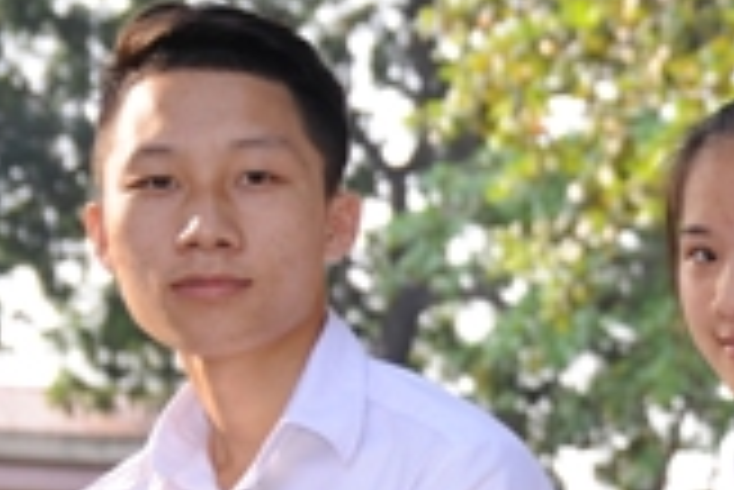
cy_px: 333
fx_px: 5408
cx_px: 993
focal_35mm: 265
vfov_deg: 5.2
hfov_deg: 7.7
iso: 250
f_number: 5.6
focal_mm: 72
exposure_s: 1/100
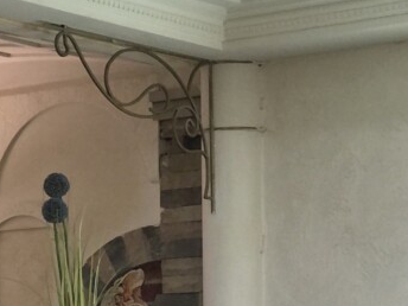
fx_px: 1827
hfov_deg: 12.7
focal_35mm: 155
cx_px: 229
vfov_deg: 9.4
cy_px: 415
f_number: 2.4
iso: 160
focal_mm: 6
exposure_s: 1/33
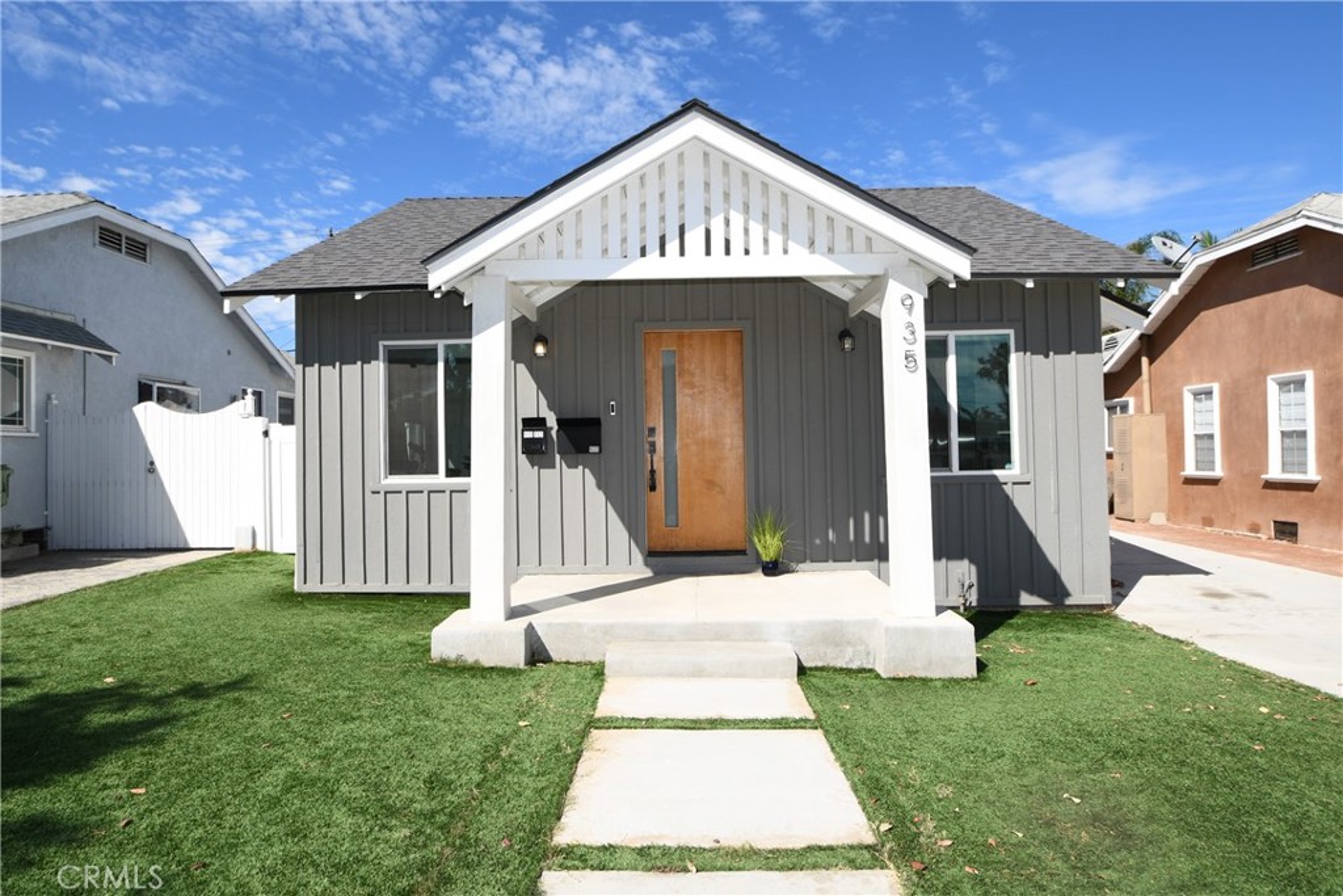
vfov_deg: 64.6
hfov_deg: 86.9
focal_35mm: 19
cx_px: 672
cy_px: 448
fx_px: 709
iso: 100
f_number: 9
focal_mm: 13
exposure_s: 1/250
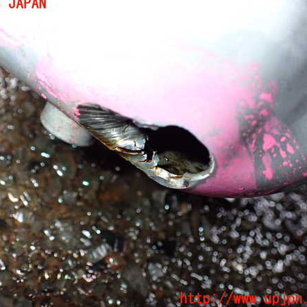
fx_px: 361
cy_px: 151
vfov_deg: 46.0
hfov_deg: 45.9
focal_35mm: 36
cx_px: 128
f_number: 6.3
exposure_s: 1/30
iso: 640
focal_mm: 5.4
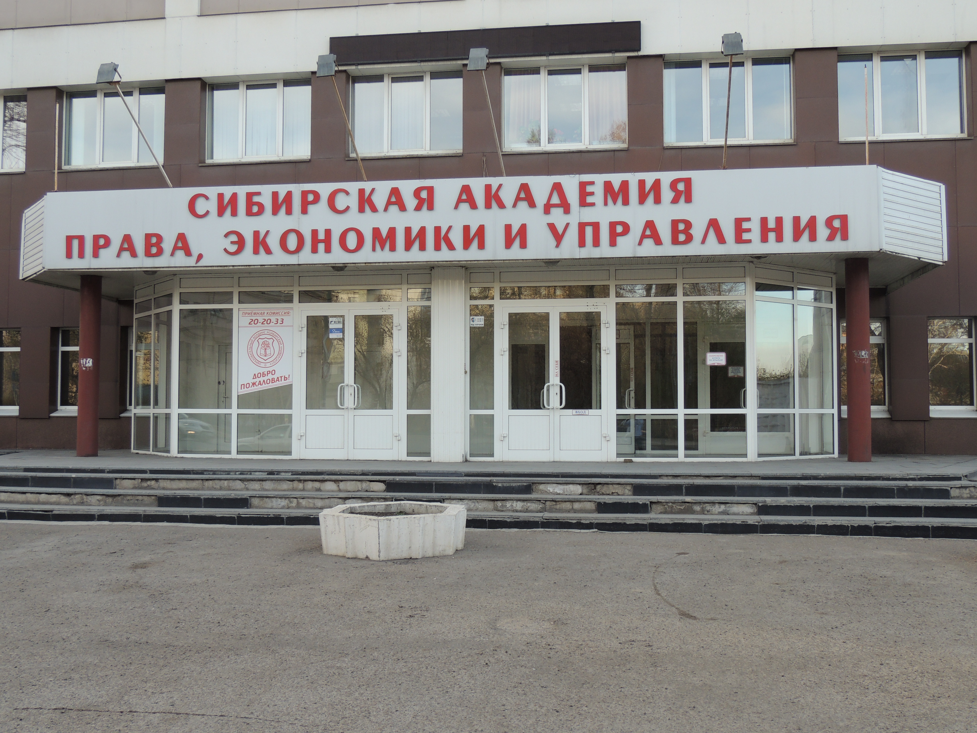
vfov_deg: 40.7
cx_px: 488
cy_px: 366
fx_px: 988
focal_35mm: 35
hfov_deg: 52.6
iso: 100
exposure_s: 1/125
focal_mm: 6.2
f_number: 3.3
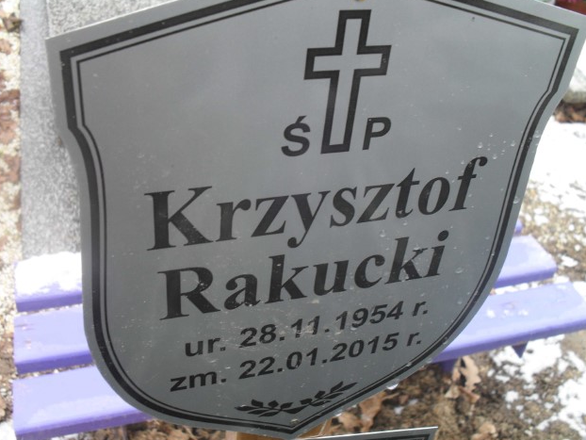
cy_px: 220
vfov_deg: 39.7
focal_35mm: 36
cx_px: 287
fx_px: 610
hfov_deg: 51.3
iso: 100
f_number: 3.2
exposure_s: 1/90
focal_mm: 6.3
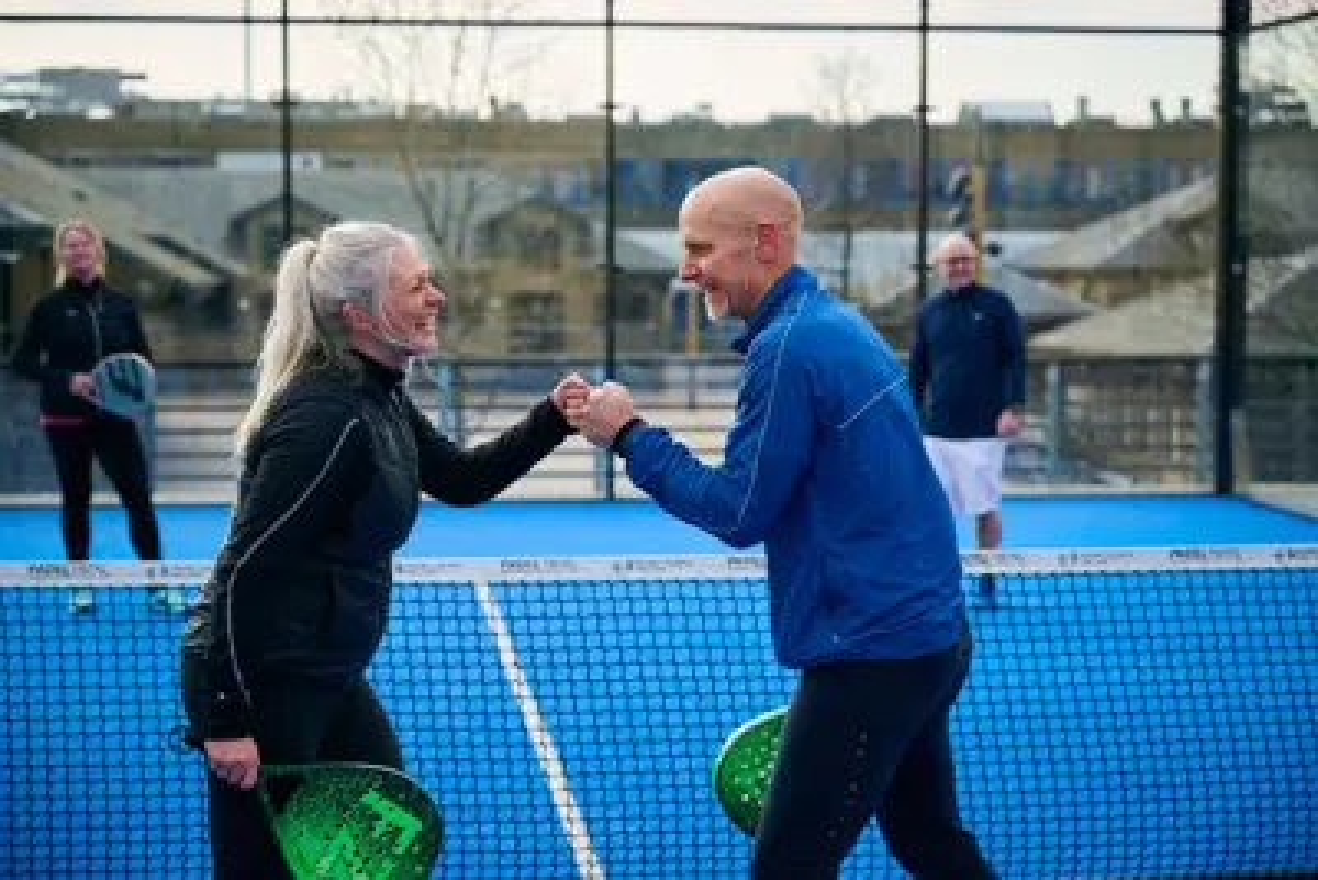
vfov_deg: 19.5
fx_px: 2564
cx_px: 659
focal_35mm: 70
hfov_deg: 28.8
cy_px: 440
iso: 200
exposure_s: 1/800
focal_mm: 70
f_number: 3.5
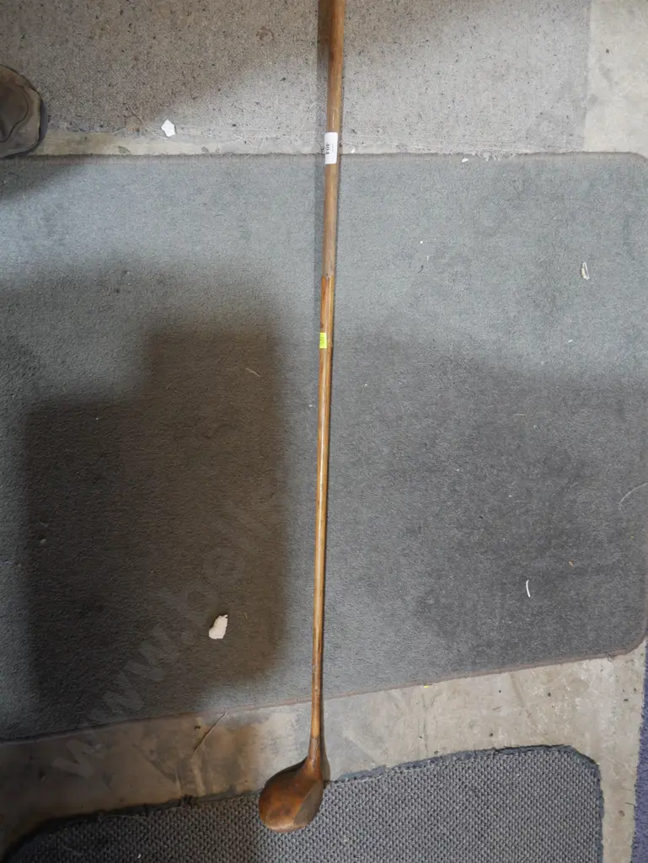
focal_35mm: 38
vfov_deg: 49.0
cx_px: 324
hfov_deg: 37.8
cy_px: 432
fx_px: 948
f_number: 4.1
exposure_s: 1/60
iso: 640
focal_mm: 19
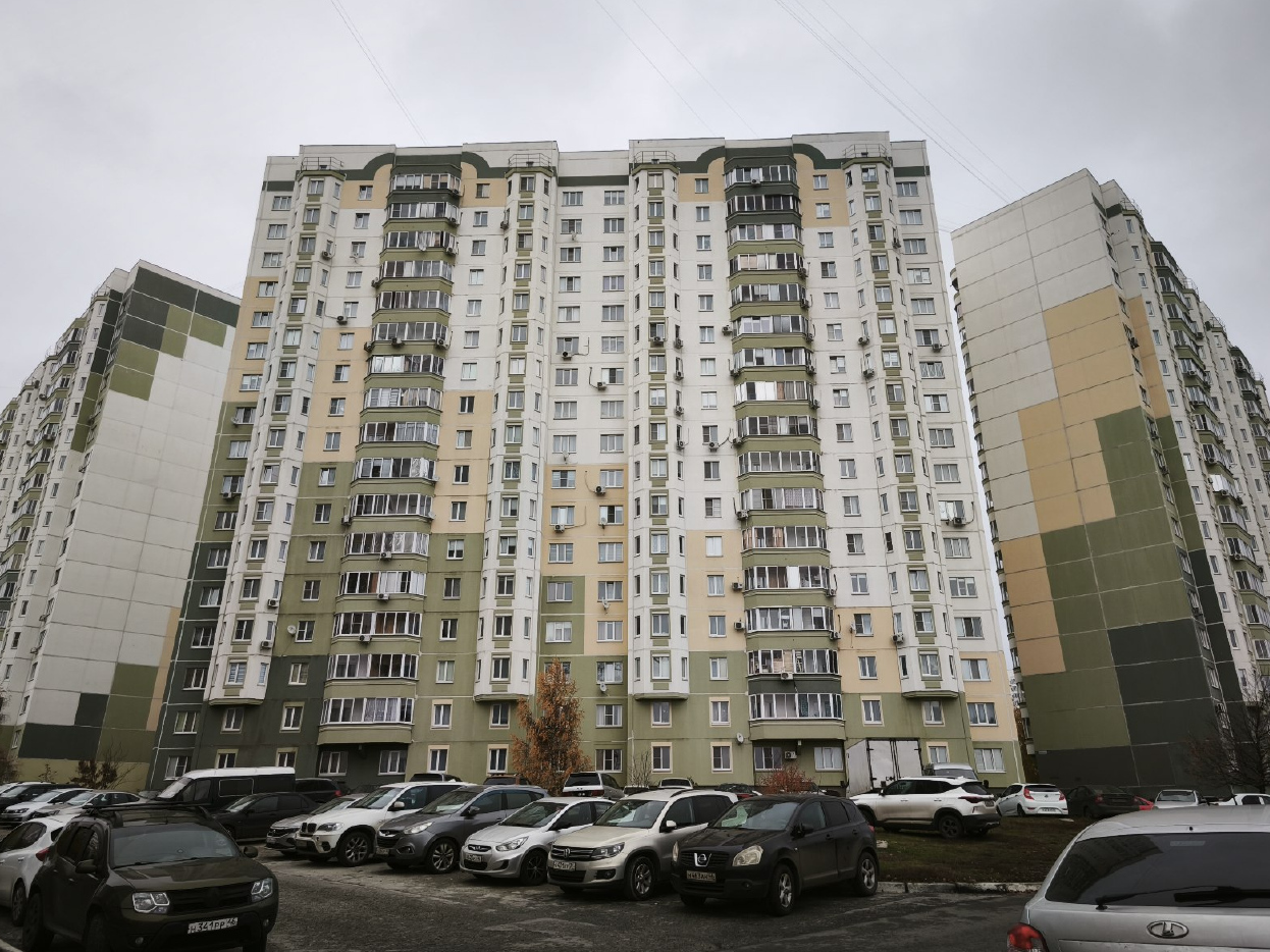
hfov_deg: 71.6
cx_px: 642
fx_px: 880
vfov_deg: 56.8
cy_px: 479
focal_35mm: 24
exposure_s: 1/725
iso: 80
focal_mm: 5.35
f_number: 1.7
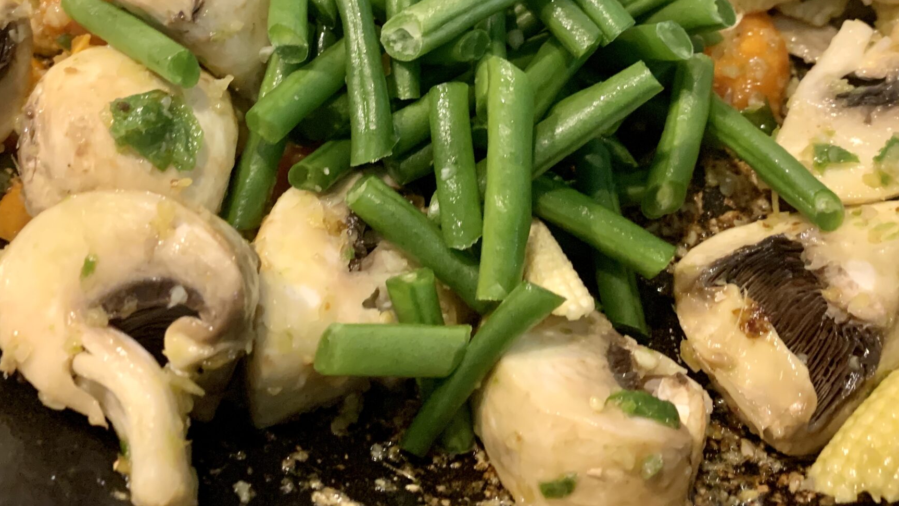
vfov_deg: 27.3
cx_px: 423
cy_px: 47
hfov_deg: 48.3
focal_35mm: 42
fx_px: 1001
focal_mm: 4.25
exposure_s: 1/33
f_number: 1.8
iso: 320
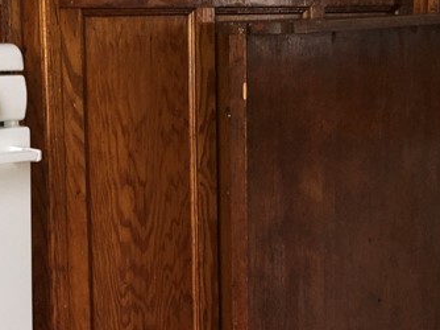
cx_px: 51
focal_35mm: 89
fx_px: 1130
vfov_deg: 16.6
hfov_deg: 21.6
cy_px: 203
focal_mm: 4.15
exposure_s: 1/30
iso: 50
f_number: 2.2
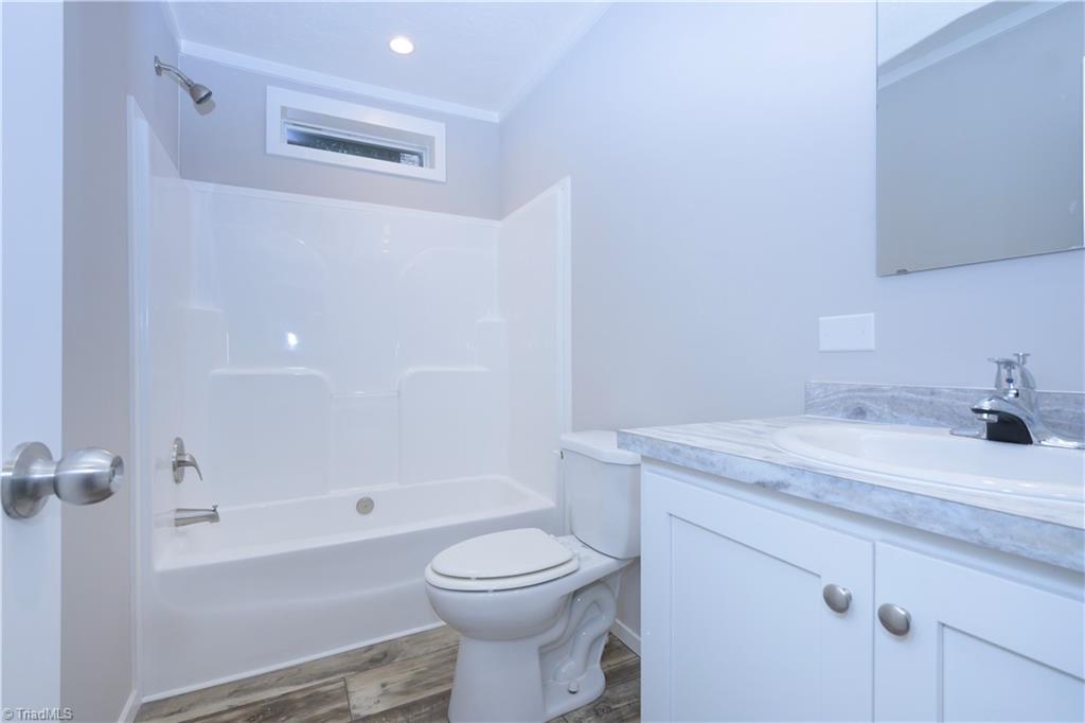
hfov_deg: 96.8
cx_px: 542
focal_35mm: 16
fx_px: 482
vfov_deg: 73.7
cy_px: 362
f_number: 13
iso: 2000
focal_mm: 16
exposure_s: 1/160
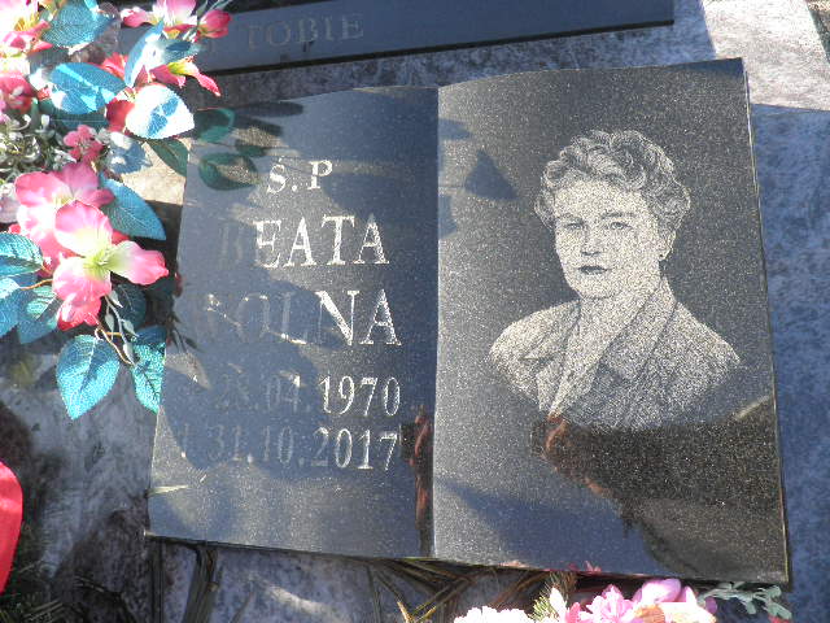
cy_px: 312
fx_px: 575
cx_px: 415
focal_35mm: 24
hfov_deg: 71.6
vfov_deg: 56.8
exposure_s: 1/80
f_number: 3.3
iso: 64
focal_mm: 4.3
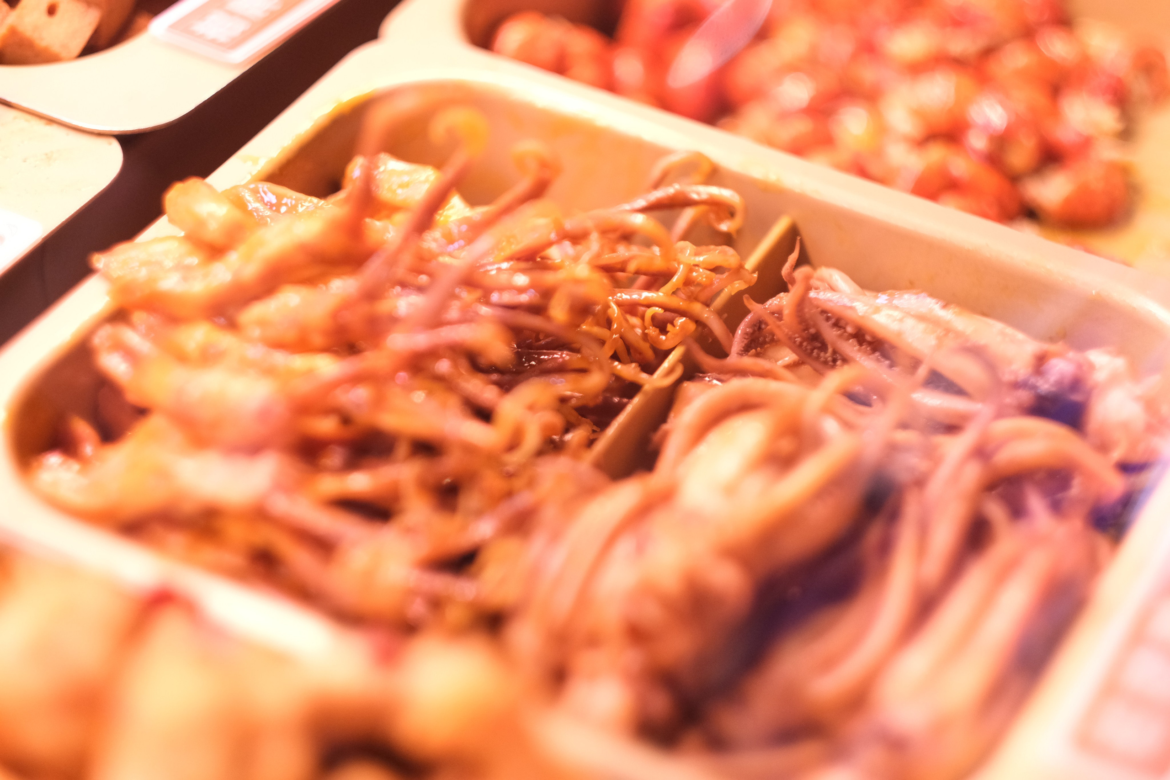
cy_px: 390
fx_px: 2730
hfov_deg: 24.2
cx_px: 585
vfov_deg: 16.3
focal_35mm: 84
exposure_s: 1/850
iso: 2000
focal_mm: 56
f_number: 1.2
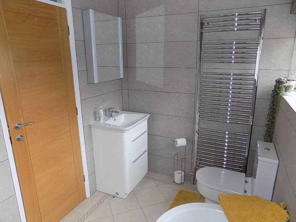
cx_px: 148
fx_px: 205
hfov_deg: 71.6
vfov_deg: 56.8
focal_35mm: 24
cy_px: 113
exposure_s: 1/30
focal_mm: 4
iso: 100
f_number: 3.1
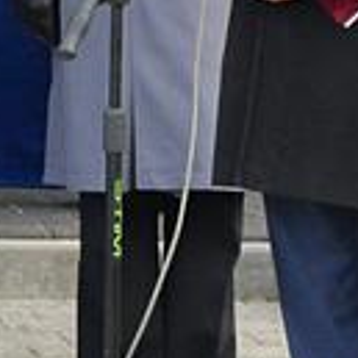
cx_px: -397
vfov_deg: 3.6
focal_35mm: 488
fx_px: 5710
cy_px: -21
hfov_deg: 3.6
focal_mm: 58
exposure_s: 1/160
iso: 1600
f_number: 8
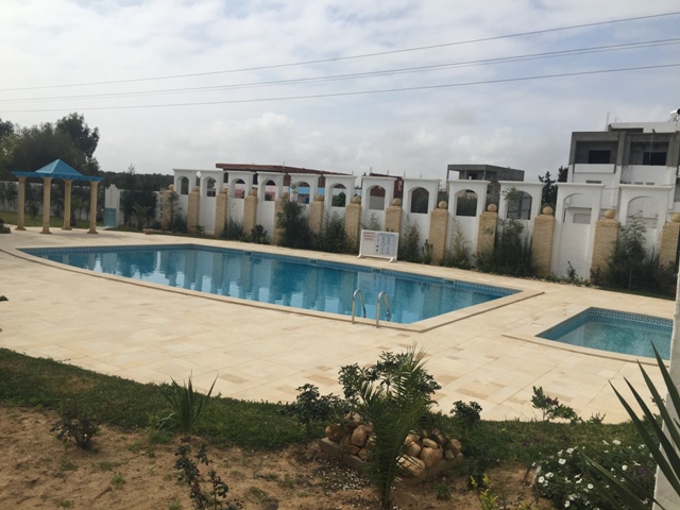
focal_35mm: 29
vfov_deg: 48.2
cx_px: 340
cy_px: 255
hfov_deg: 61.7
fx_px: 570
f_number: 2.2
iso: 32
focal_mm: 4.15
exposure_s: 1/4950
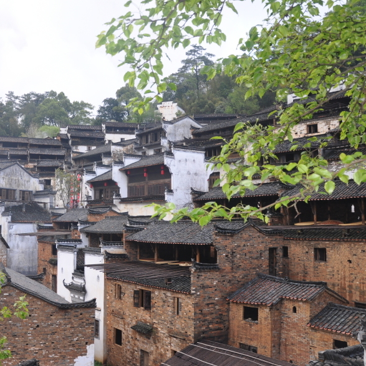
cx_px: 102
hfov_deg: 40.9
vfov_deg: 41.8
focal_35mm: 40
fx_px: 478
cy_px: 175
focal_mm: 18
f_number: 4
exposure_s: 1/200
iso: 200
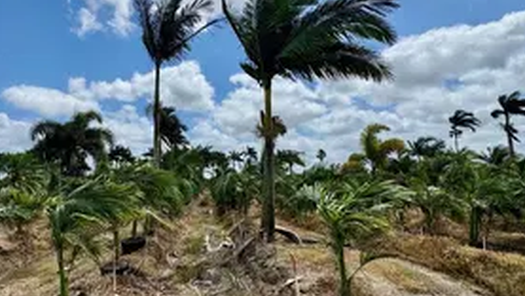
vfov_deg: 51.5
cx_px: 191
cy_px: 144
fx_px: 306
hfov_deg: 79.4
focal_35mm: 22
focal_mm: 2.22
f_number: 2.2
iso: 50
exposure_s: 1/3390
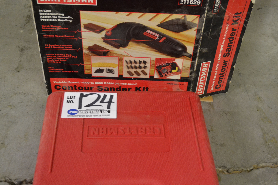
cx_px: 139
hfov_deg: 41.1
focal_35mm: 48
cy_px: 92
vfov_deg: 28.1
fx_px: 371
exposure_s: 1/60
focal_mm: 32
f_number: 4.8
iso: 3200
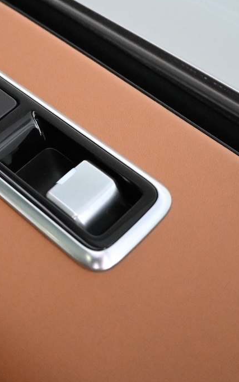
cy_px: 107
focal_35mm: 58
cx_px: -18
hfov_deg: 21.3
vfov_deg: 34.5
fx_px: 604
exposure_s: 1/60
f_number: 3.5
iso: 9000
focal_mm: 16
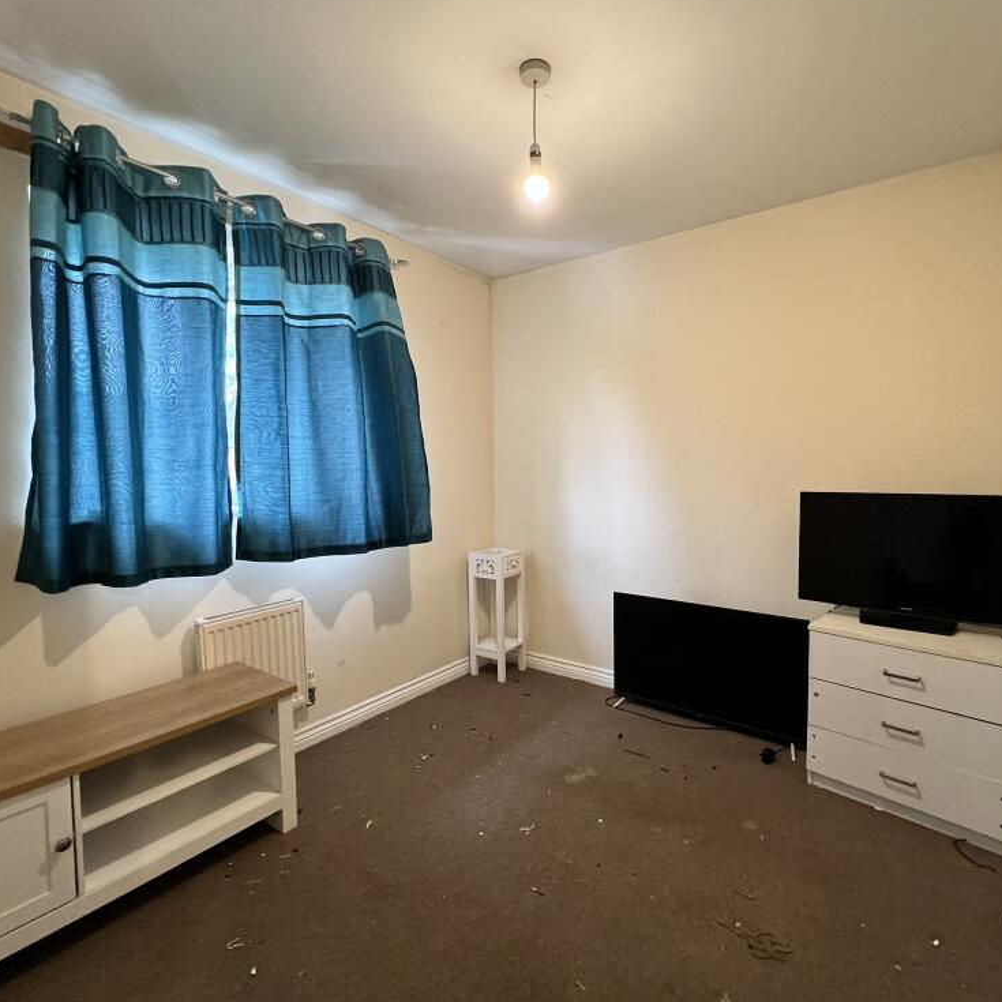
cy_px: 503
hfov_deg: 87.3
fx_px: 524
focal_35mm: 16
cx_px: 541
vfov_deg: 87.4
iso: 320
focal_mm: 1.57
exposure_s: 1/60
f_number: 1.8
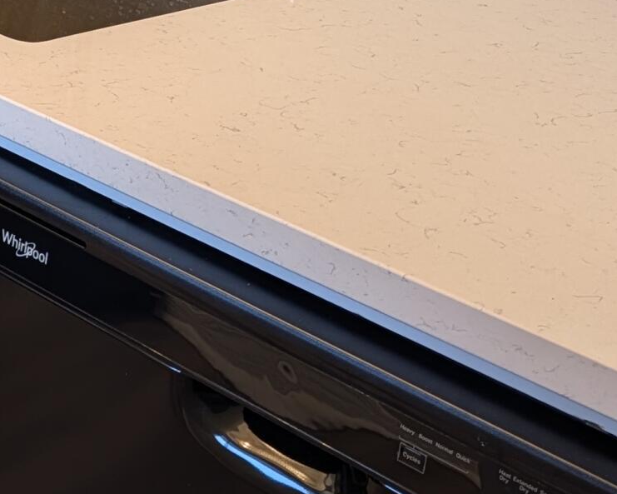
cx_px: -177
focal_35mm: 95
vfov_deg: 15.5
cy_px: -118
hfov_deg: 18.8
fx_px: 1735
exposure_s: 1/40
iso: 46
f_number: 1.68
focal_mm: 6.9
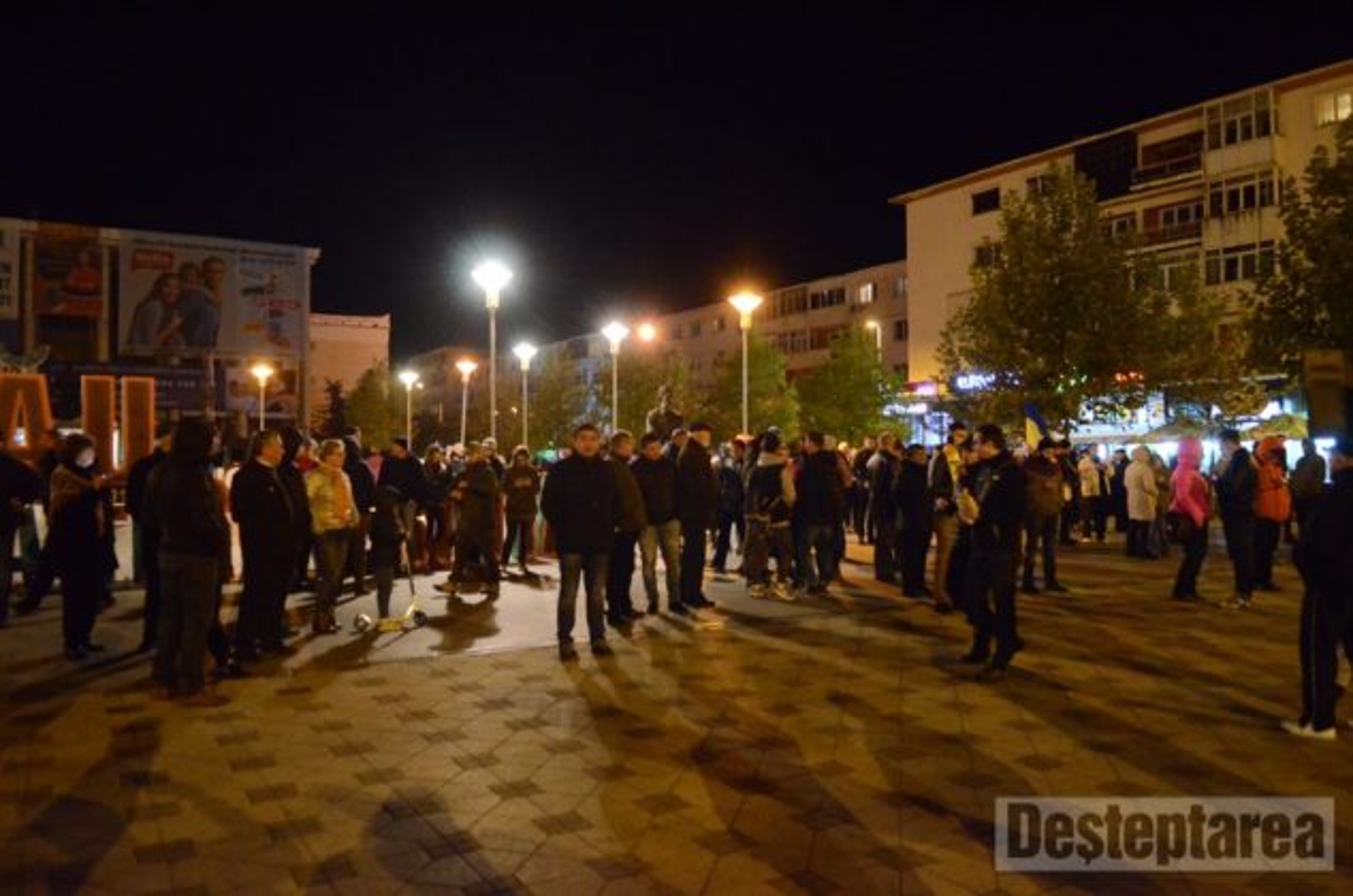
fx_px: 956
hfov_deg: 70.5
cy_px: 448
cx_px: 676
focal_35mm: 26
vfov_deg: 50.2
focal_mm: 17
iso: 6400
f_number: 2.8
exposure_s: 1/40
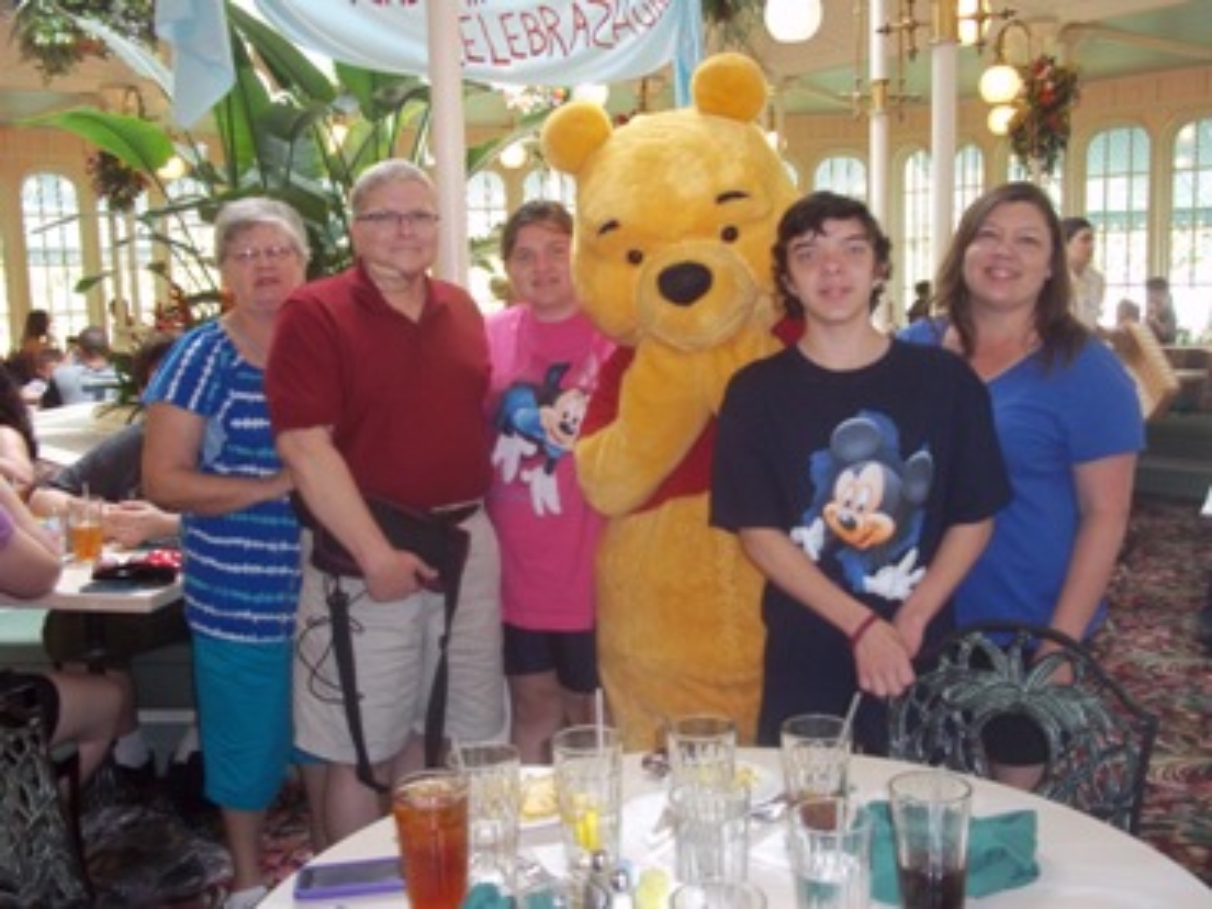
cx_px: 606
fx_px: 1260
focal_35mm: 36
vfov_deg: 39.7
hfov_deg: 51.4
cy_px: 454
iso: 160
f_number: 3.1
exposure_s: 1/40
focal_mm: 6.5
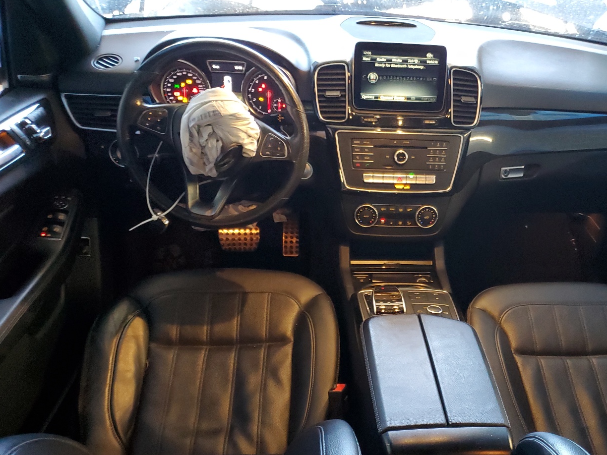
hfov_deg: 53.2
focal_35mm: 34
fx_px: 596
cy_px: 290
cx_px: 391
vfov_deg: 41.4
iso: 321
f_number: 1.5
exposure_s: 1/30
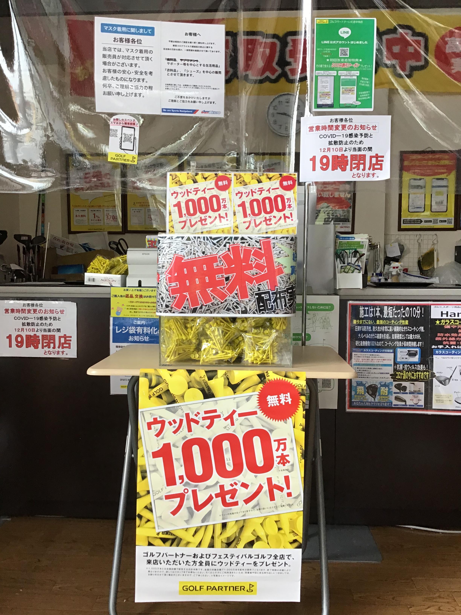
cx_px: 230
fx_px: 550
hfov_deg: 45.4
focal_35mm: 31
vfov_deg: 58.4
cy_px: 308
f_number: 2.4
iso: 50
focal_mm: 3.3
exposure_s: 1/30
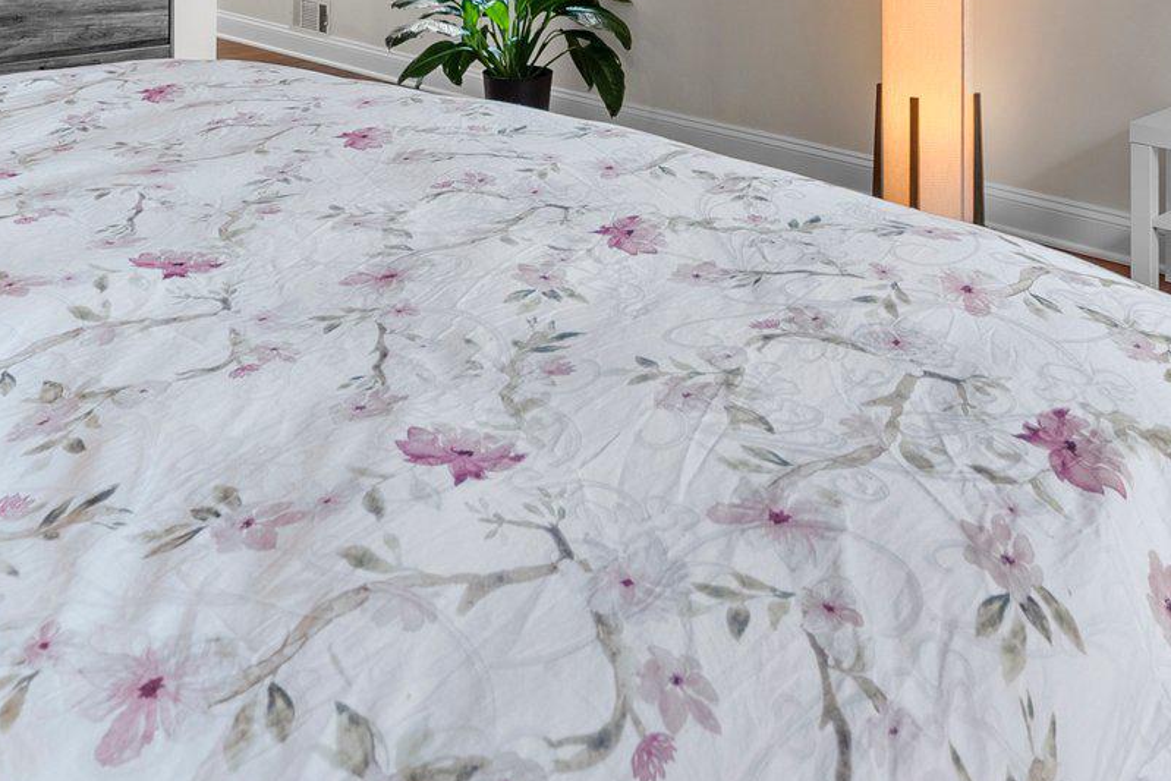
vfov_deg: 28.2
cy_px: -171
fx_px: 1334
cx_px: 573
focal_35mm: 41
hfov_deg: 47.4
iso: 250
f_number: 8
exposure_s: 1/8
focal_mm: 16
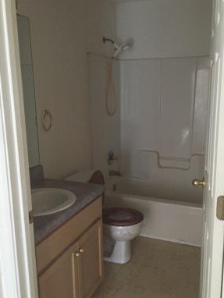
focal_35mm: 34
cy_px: 153
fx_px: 293
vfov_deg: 53.9
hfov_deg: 41.8
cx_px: 120
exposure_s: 1/30
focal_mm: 4.15
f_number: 2.2
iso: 250
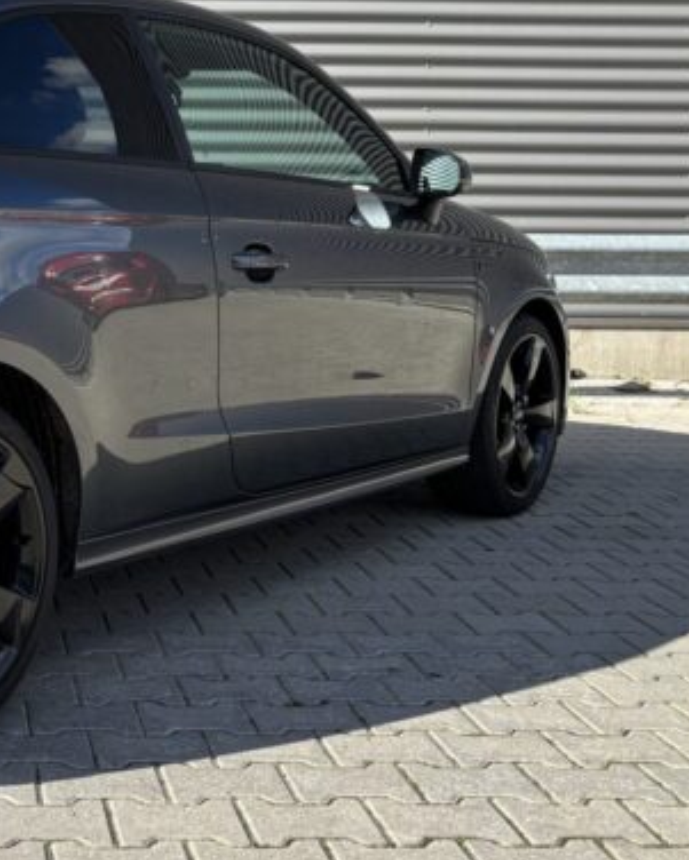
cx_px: -18
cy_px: 279
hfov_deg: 26.4
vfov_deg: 34.4
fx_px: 1376
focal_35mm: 54
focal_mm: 5.96
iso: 50
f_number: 1.6
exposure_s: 1/1437
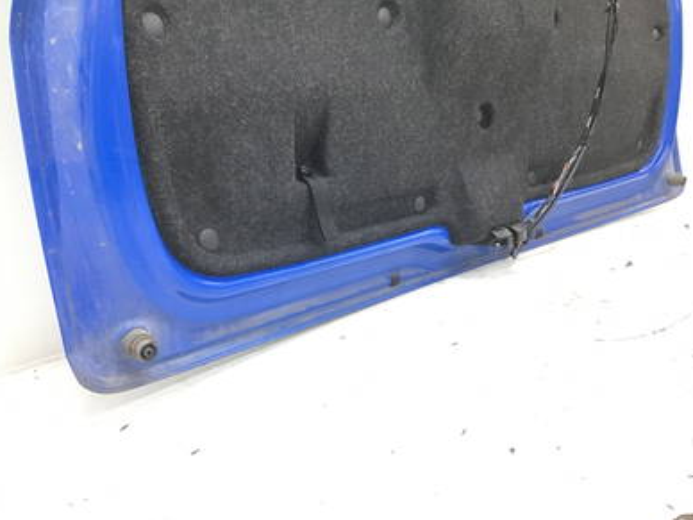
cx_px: 348
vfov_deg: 44.2
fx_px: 641
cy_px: 266
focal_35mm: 32
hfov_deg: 56.8
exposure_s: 1/33
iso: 160
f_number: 2.4
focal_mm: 3.3
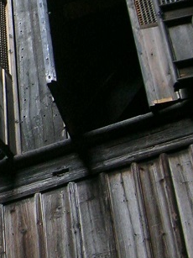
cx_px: -76
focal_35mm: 137
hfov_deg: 10.5
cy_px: 72
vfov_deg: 14.4
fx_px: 1019
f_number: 3
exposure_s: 1/72.3
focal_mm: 5.8
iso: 50
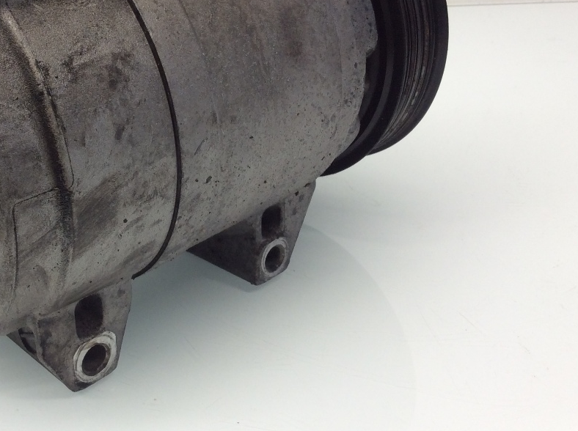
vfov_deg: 27.7
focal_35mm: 52
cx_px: 139
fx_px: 867
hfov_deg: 36.0
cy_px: 125
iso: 40
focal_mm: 3.3
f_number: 2.4
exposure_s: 1/40
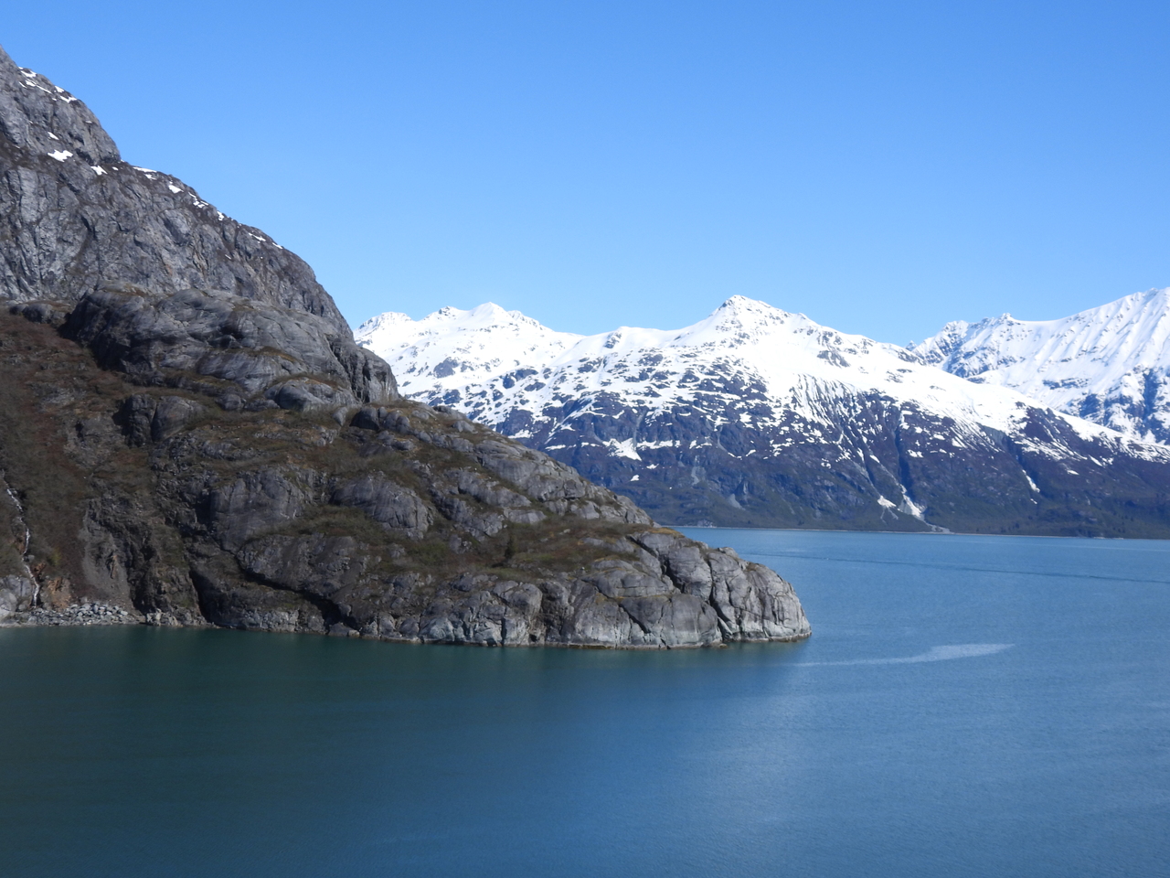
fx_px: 1589
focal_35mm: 47
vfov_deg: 30.9
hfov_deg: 40.4
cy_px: 439
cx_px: 585
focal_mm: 8.4
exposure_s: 1/2000
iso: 100
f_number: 3.2
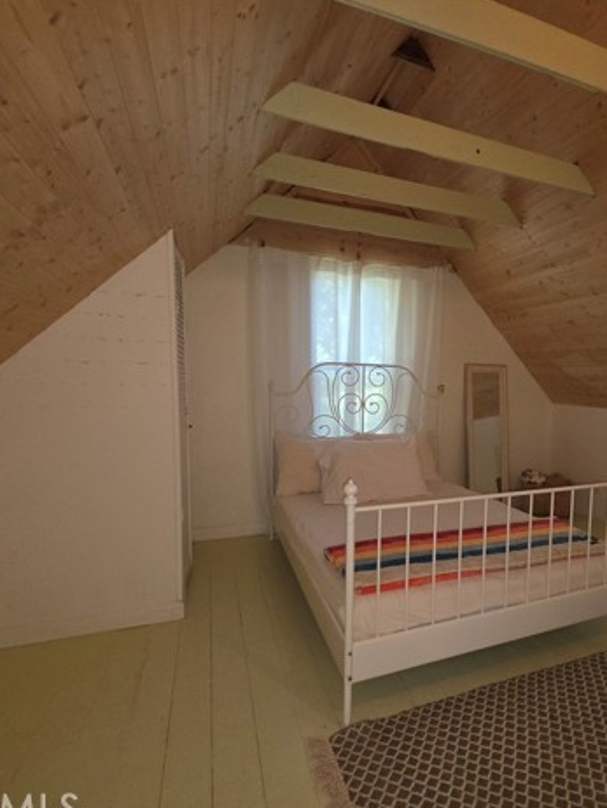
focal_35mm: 18
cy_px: 414
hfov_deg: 69.5
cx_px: 408
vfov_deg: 87.7
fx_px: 420
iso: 200
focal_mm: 2.2
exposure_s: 1/60
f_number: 1.9
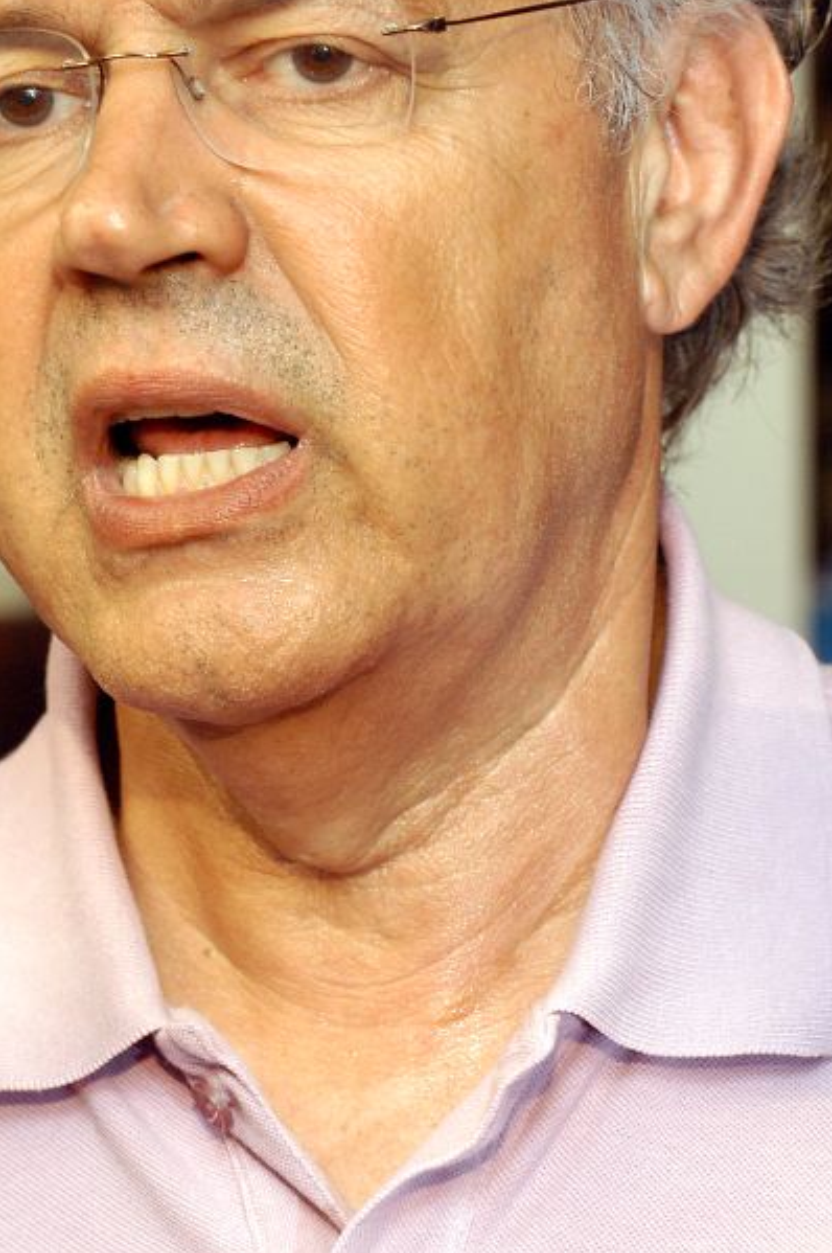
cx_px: 305
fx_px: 7123
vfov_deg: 10.0
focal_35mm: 205
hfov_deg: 6.7
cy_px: 439
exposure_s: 1/90
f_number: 5.6
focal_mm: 80
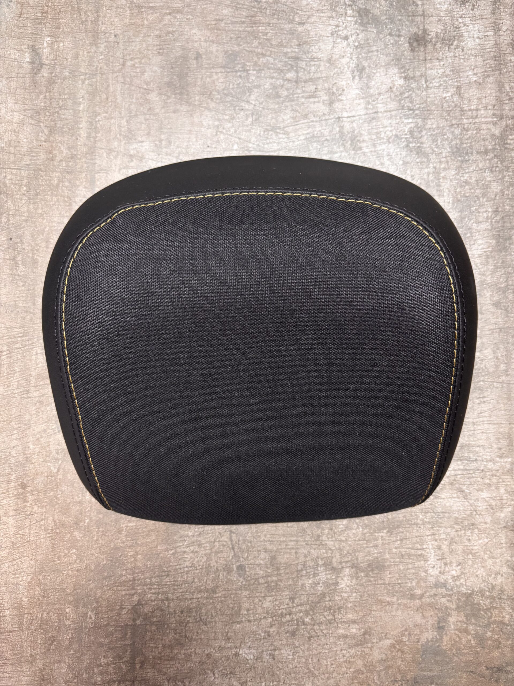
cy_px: 343
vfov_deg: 67.3
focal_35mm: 26
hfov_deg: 53.1
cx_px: 257
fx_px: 515
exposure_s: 1/50
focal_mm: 5.96
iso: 400
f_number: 1.6
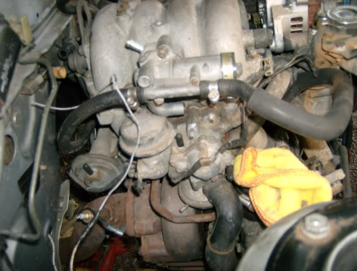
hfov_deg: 51.1
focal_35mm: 36
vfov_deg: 40.0
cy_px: 136
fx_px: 373
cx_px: 178
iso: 200
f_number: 2.8
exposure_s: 1/60
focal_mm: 6
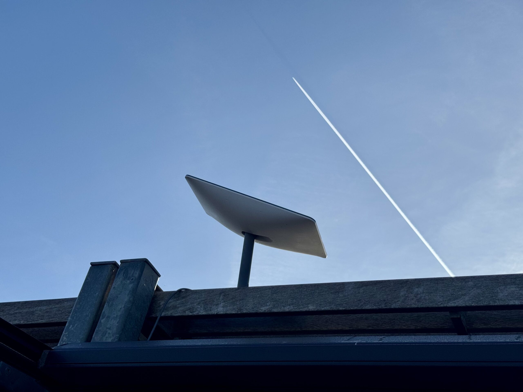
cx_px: 262
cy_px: 196
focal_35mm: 48
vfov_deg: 30.3
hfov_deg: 39.7
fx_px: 725
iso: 64
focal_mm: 6.76
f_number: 1.78
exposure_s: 1/7092
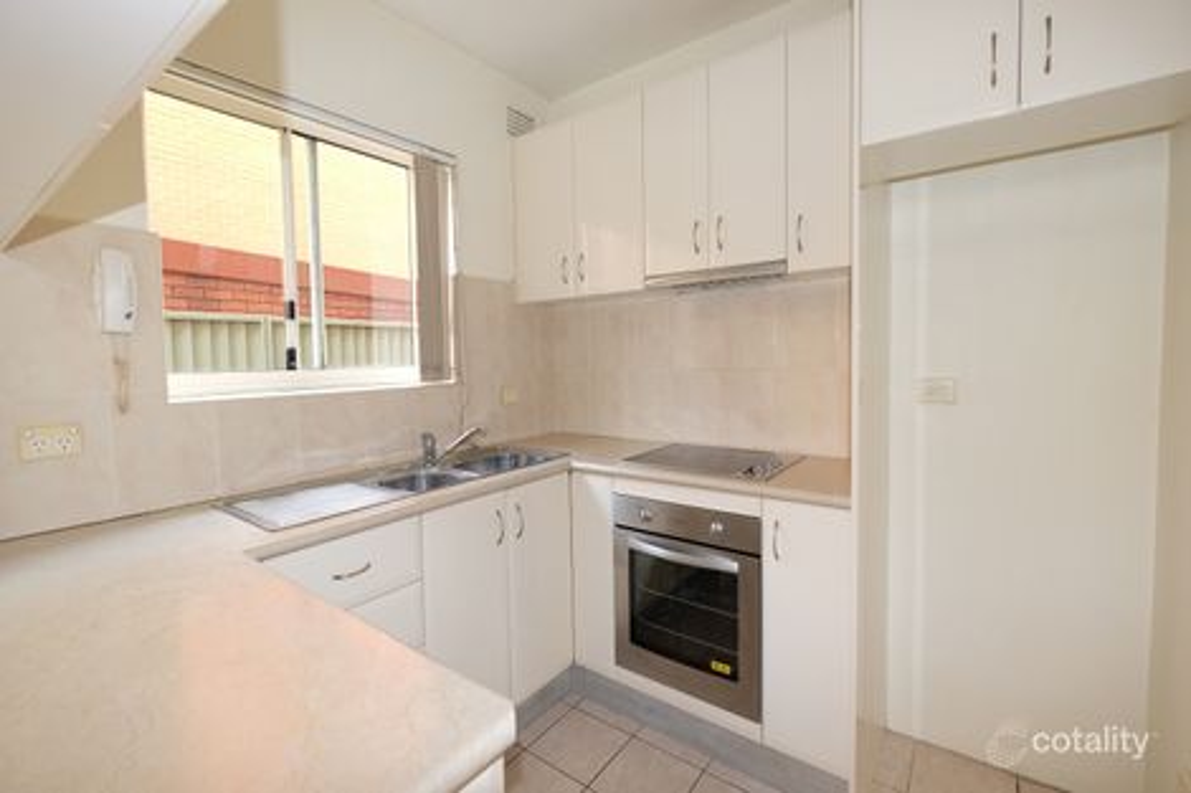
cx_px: 596
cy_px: 396
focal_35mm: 15
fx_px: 496
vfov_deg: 77.3
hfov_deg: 100.4
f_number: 4
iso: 800
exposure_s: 1/30
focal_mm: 10
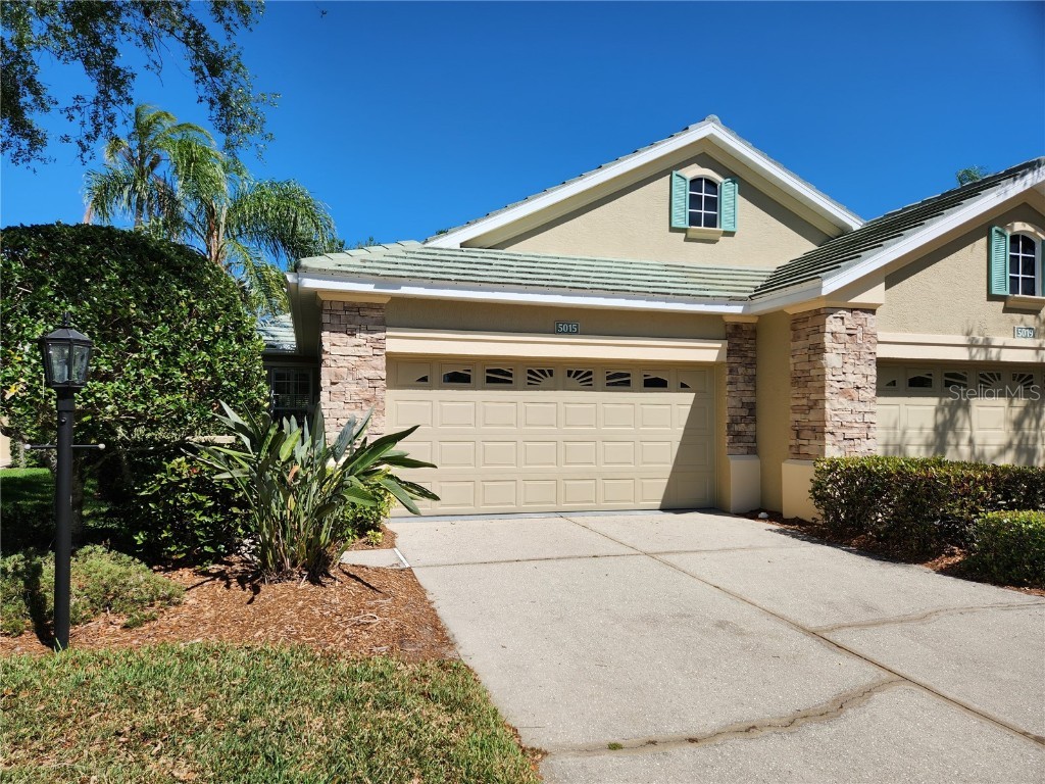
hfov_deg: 73.9
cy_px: 392
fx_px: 694
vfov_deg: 58.9
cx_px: 522
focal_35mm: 23
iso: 20
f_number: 1.8
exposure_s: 1/2365
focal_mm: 5.4
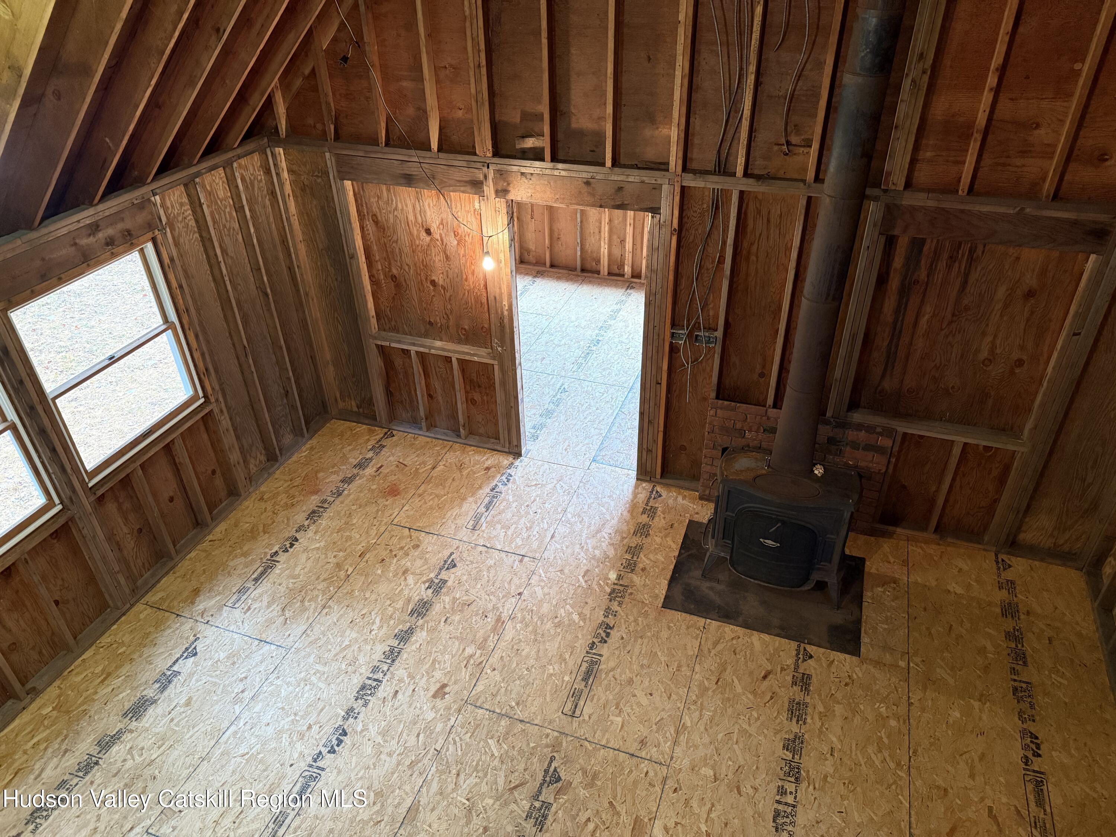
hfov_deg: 71.6
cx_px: 558
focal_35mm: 24
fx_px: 774
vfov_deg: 56.8
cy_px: 418
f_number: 1.78
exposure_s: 1/60
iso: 640
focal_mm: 6.76
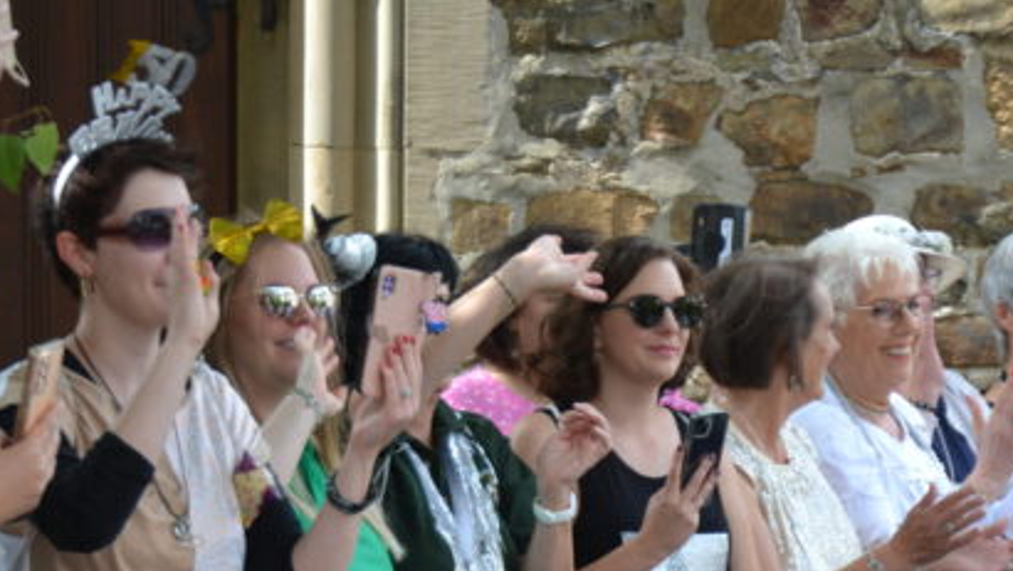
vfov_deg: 5.9
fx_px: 5535
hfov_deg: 10.5
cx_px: 571
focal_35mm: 206
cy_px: 554
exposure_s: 1/400
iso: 400
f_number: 5.3
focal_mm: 70
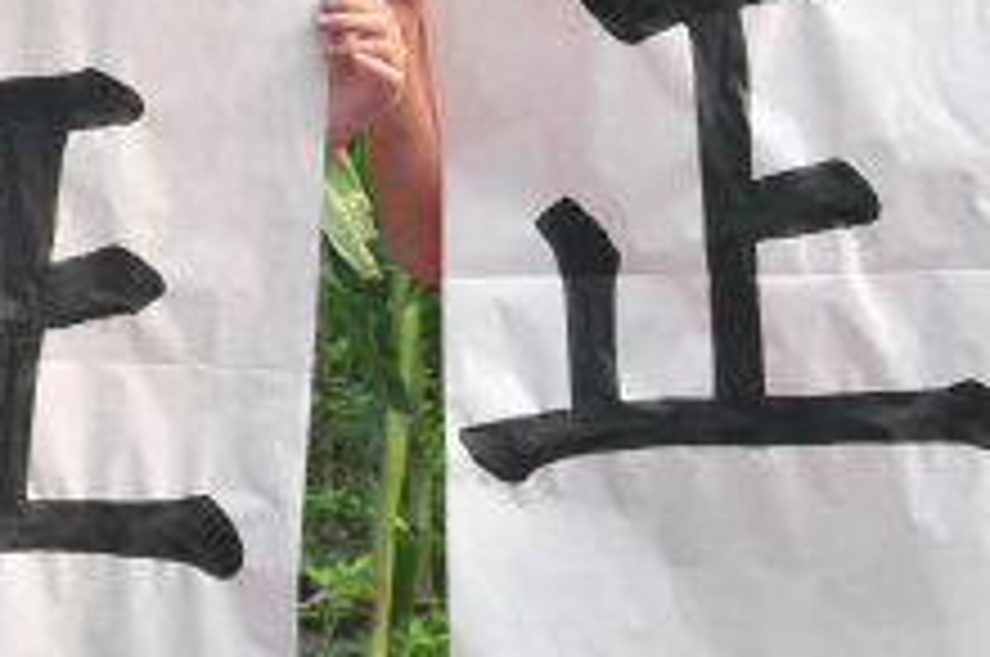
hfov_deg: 18.1
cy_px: -76
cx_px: 346
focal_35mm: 113
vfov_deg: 11.9
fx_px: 3103
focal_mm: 24
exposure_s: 1/320
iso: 800
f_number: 8
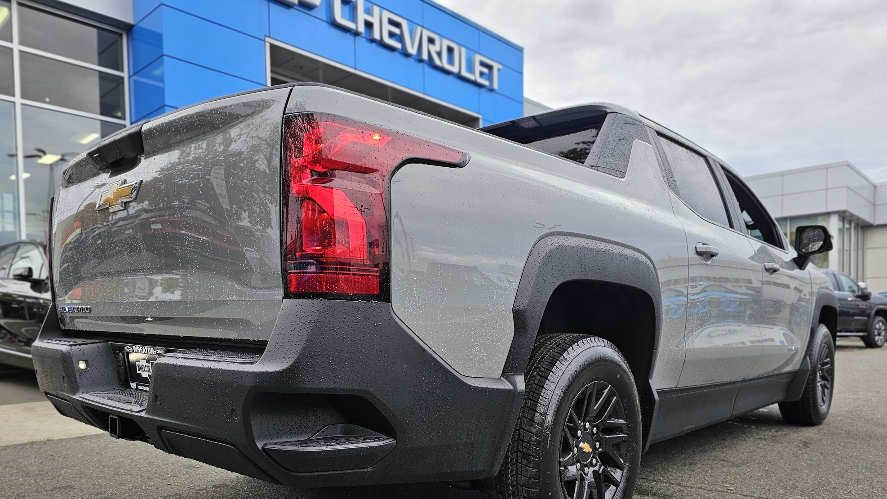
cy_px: 345
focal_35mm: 26
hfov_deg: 71.9
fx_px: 611
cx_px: 444
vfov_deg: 43.6
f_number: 1.7
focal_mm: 6.3
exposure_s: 1/120
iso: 20
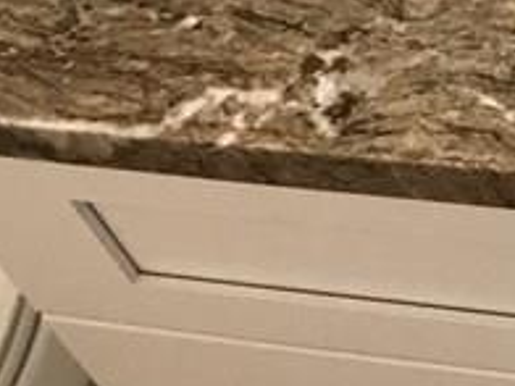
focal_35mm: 146
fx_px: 2172
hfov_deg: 12.7
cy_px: -137
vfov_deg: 9.9
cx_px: 833
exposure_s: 1/30
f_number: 1.8
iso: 40
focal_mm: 3.99
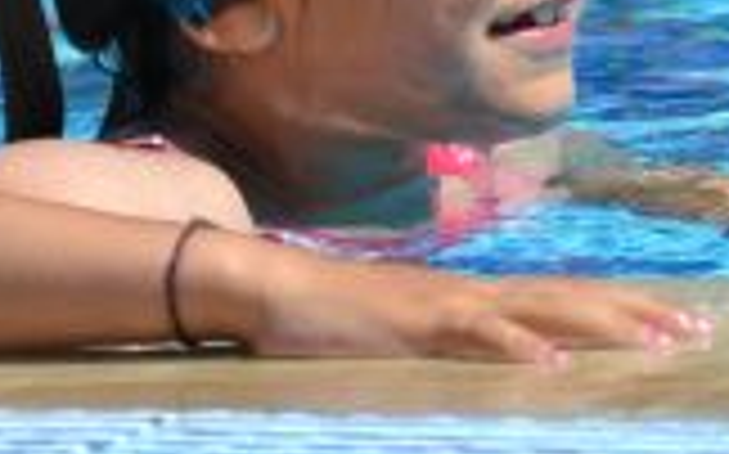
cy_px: -324
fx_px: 23626
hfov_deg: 1.8
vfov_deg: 1.1
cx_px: 310
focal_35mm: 1190
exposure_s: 1/1250
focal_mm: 280
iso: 400
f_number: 5.6
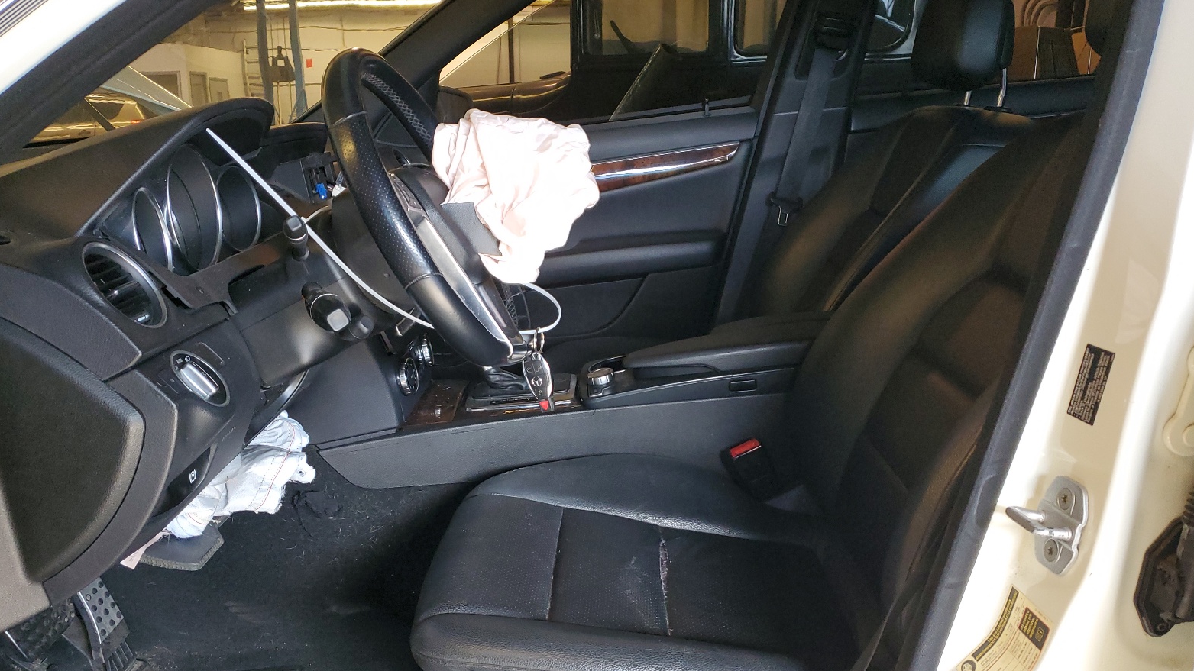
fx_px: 918
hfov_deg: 66.1
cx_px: 585
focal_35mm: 29
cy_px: 408
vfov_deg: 40.0
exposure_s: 1/60.2
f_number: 1.5
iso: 131
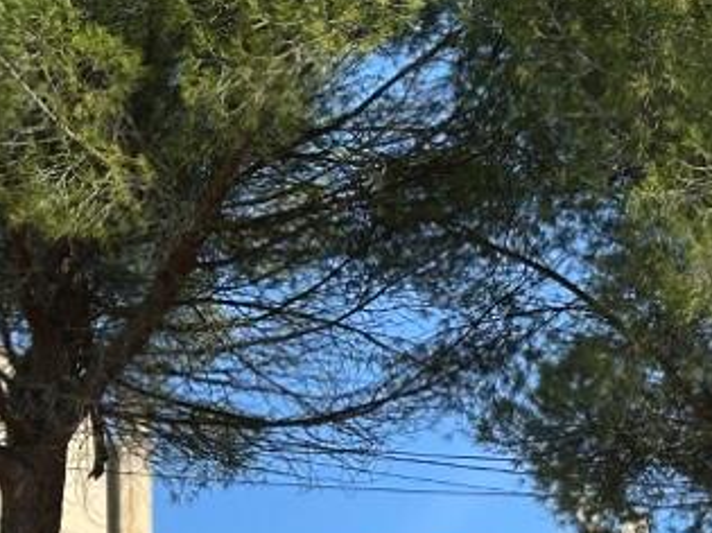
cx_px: -75
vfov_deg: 9.3
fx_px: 3207
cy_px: 743
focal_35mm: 156
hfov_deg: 12.4
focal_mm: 6.86
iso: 64
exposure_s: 1/2890
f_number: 1.78
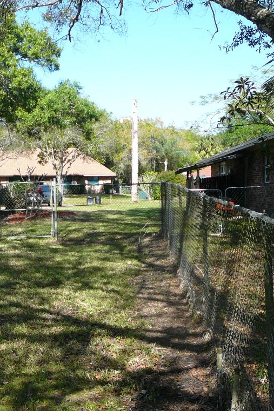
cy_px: 207
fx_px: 560
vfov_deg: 40.4
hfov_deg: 27.2
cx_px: 76
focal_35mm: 49
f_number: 2.8
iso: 80
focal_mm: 5.2
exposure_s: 1/500
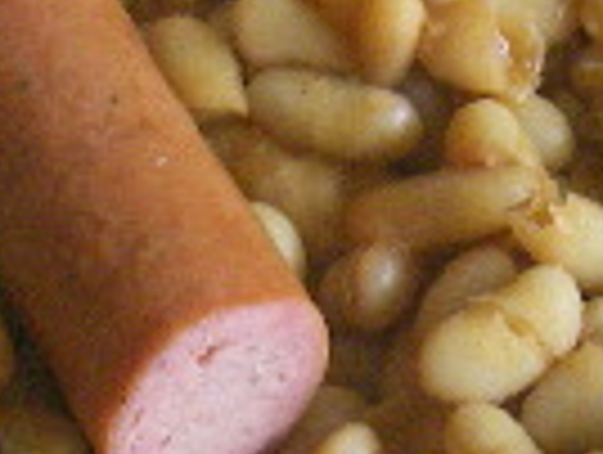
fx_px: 3159
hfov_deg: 10.9
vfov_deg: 8.2
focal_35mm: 181
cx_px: 436
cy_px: 526
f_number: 3.3
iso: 400
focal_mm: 6.3
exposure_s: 1/20
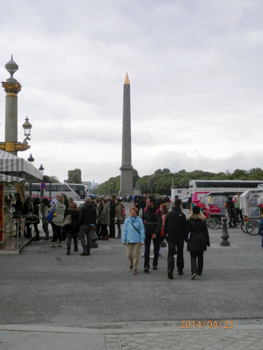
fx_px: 405
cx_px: 132
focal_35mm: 40
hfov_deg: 36.0
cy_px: 175
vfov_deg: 46.8
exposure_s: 1/800
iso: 80
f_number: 3.7
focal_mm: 7.3
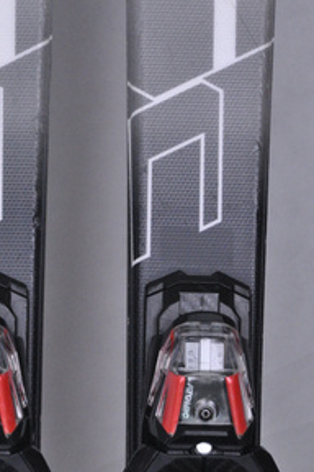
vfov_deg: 8.4
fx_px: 3215
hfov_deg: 5.6
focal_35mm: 246
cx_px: 87
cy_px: 148
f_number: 9.5
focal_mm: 105
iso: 3200
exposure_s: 1/125
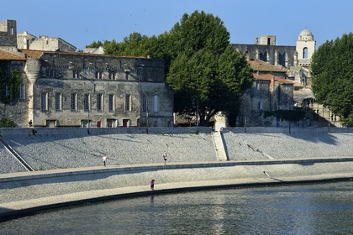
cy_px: 118
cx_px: 176
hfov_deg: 10.3
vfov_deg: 6.9
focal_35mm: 200
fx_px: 1961
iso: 200
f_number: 13
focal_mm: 200
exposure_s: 1/250
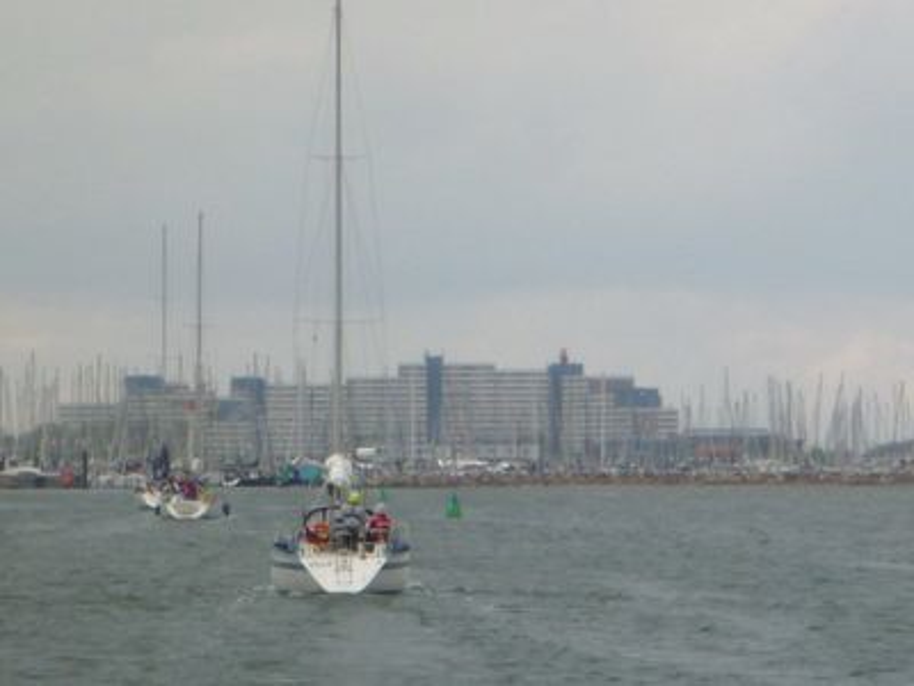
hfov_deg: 15.4
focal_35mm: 128
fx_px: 3380
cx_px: 457
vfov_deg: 11.6
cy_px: 343
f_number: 5.9
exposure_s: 1/160
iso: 100
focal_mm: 22.8
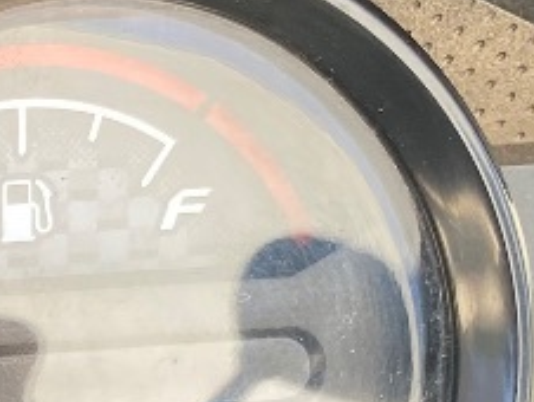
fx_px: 2270
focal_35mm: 147
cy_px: 638
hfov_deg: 11.4
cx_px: -692
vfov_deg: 9.8
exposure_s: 1/122
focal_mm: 4.25
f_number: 1.8
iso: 50
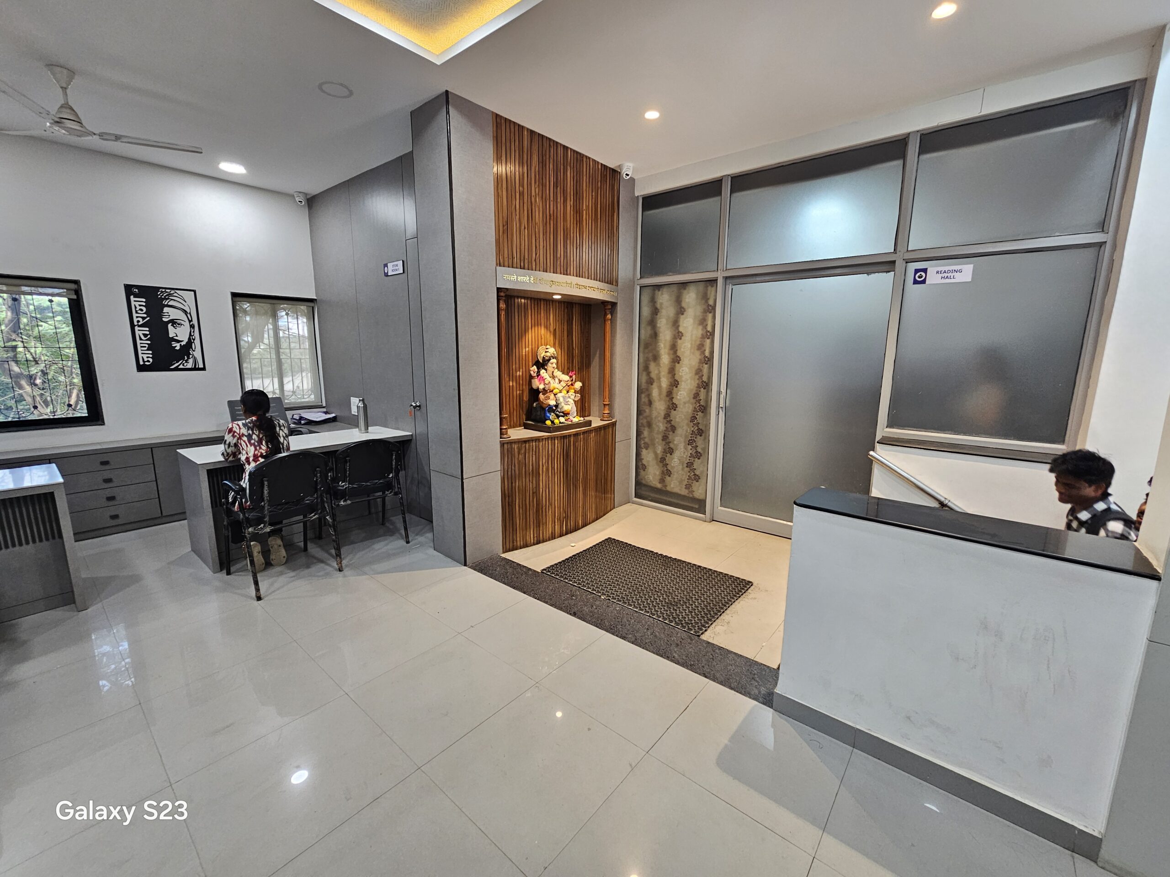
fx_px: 439
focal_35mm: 13
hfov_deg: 106.2
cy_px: 438
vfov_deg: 89.9
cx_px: 585
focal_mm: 2.2
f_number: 2.2
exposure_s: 1/50
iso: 125
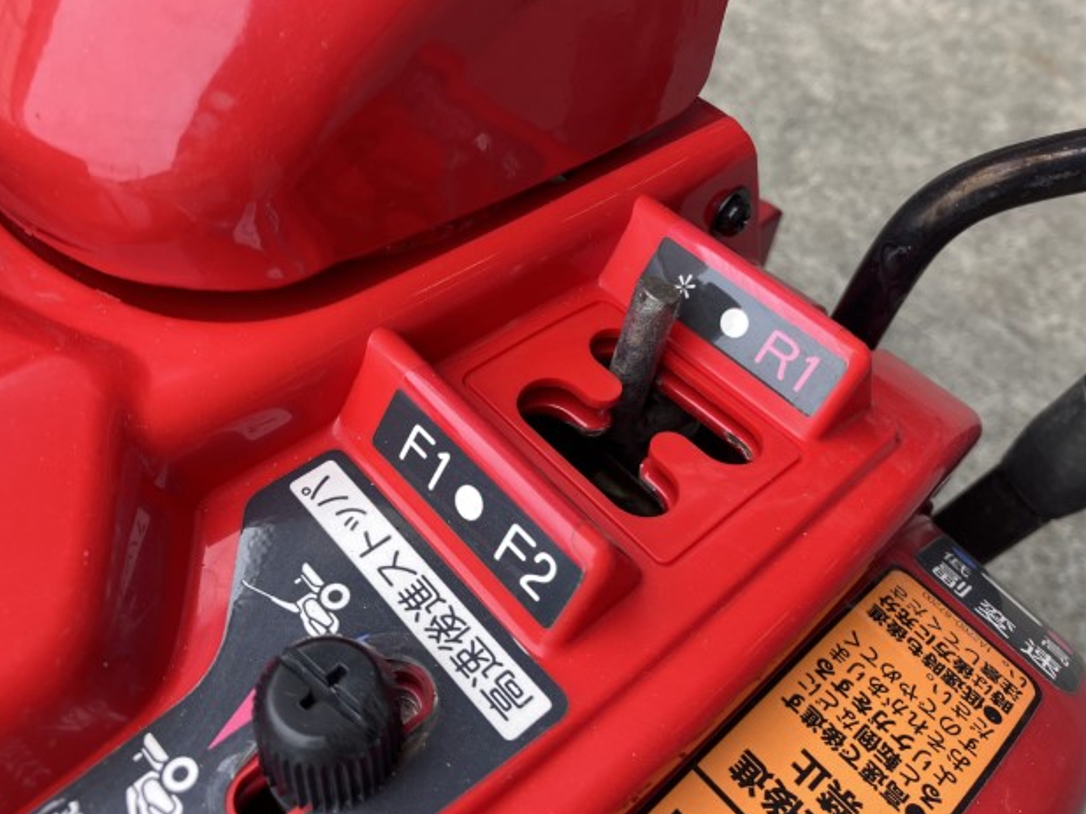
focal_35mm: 29
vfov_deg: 48.2
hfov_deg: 61.7
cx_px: 531
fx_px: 909
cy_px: 401
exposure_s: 1/100
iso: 32
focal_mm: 3.99
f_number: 1.8
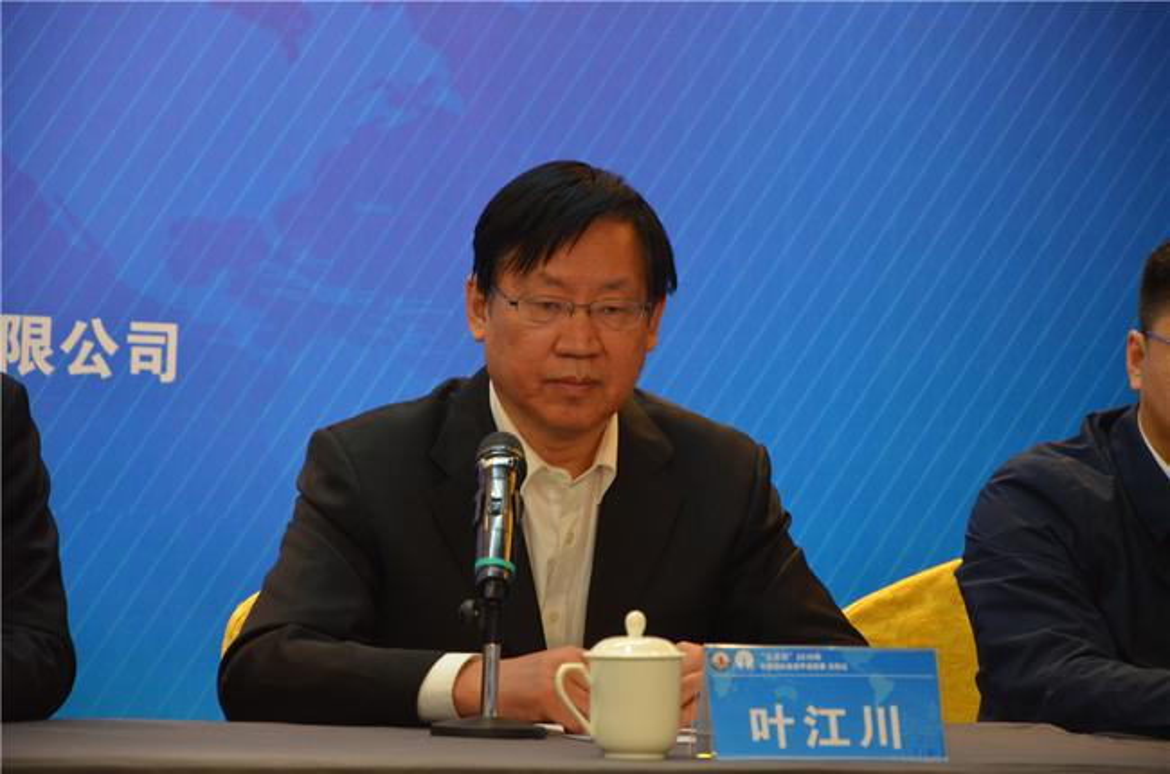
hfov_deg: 13.1
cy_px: 387
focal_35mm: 158
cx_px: 585
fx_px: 5106
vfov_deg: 8.7
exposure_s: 1/30
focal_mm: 105
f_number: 5.6
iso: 1100
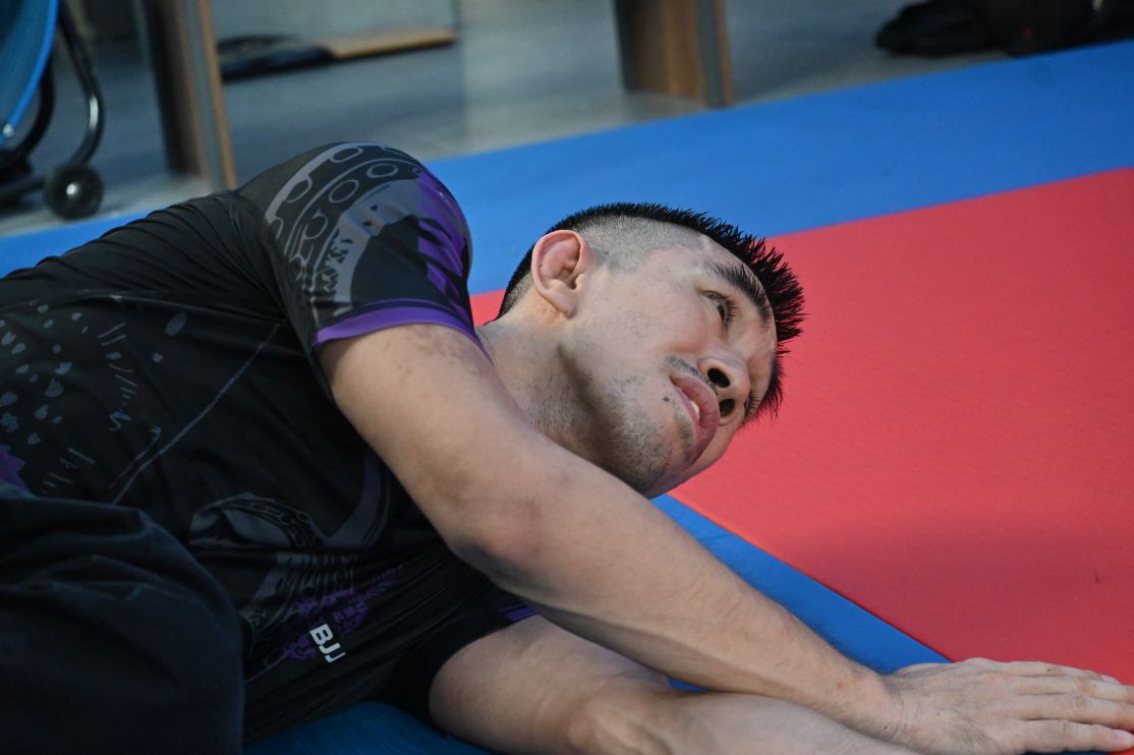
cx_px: 567
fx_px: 2362
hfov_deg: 27.0
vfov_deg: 18.2
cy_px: 378
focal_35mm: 75
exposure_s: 1/400
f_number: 4.5
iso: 5000
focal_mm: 50
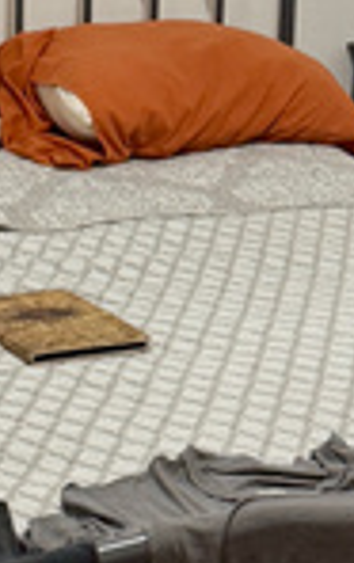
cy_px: 107
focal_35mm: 132
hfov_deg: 9.9
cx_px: 72
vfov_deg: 15.7
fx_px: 2030
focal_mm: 6.76
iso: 200
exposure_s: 1/60
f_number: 1.78
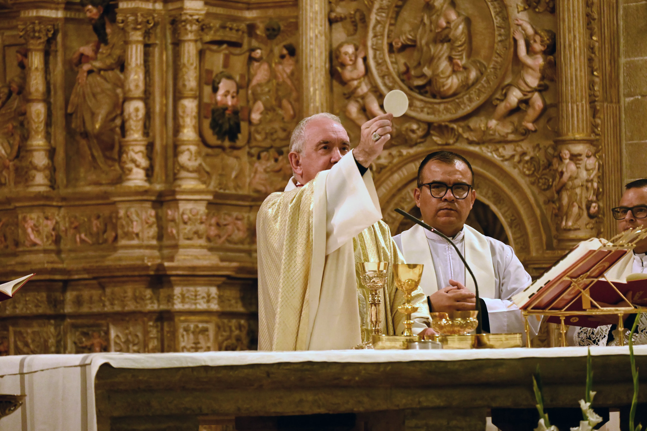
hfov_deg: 9.1
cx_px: 324
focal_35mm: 225
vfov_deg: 6.1
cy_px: 216
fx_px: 4043
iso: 3200
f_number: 5.3
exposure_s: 1/80
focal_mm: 150
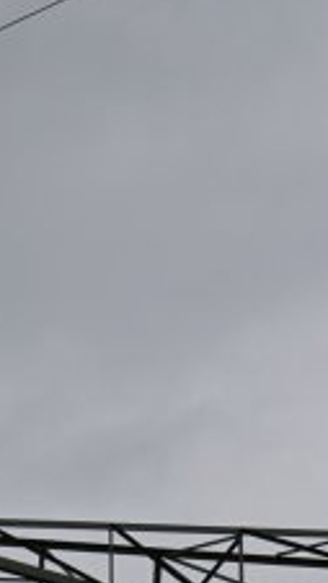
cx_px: 458
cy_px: 369
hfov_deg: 1.3
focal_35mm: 924
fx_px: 14297
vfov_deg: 2.3
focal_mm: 400
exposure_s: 1/5000
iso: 800
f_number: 9
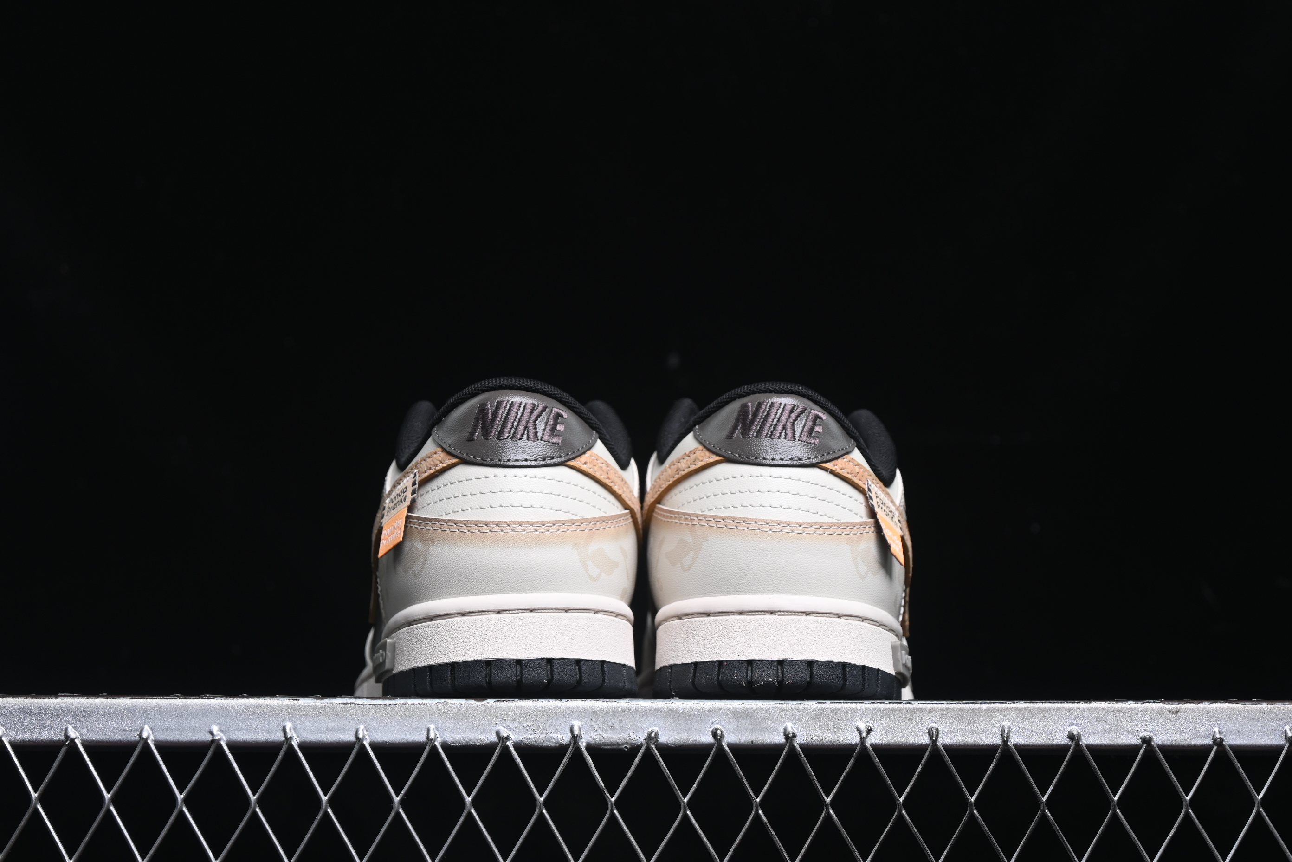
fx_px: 2691
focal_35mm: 75
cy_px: 431
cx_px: 646
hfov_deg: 27.0
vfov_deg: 18.2
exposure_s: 1/50
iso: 160
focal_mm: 50
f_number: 6.3
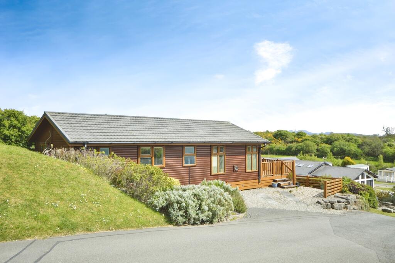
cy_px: 132
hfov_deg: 61.9
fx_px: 329
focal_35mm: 30
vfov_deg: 43.6
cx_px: 198
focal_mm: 20
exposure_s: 1/320
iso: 100
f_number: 7.1
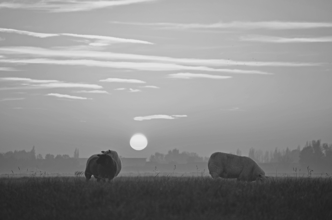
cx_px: 166
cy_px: 110
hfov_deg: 11.4
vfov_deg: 7.6
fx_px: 1657
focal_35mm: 180
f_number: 5
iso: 100
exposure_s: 1/200
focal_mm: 120
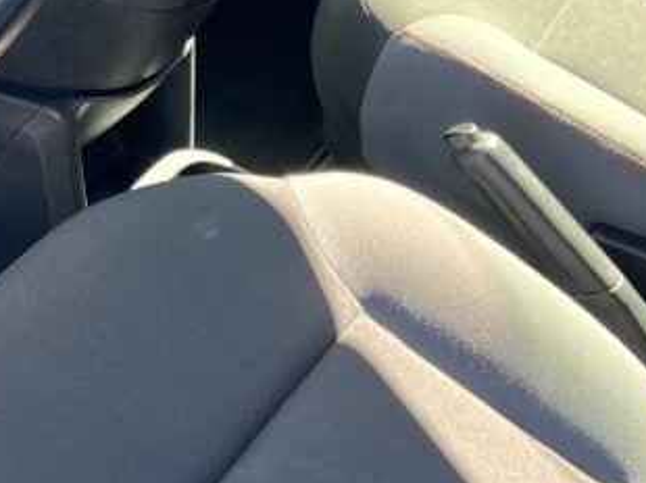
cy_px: 23
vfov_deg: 16.8
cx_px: 106
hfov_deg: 22.4
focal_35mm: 86
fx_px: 1604
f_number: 1.5
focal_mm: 5.7
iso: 64
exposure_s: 1/146
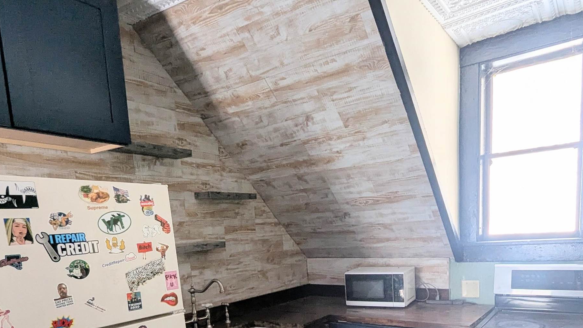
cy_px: 284
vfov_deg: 44.2
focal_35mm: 24
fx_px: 371
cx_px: 325
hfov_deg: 76.0
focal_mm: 1.95
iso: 87
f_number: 2.2
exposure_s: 1/89.2
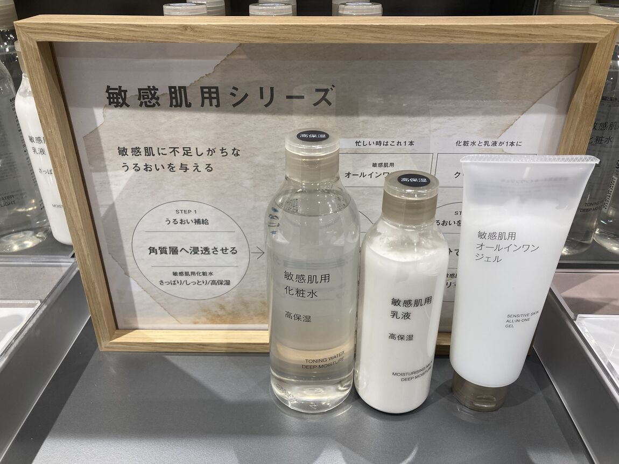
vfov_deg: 49.8
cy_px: 232
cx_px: 310
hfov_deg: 63.4
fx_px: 501
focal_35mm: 28
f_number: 1.8
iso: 40
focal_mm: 3.99
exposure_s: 1/100
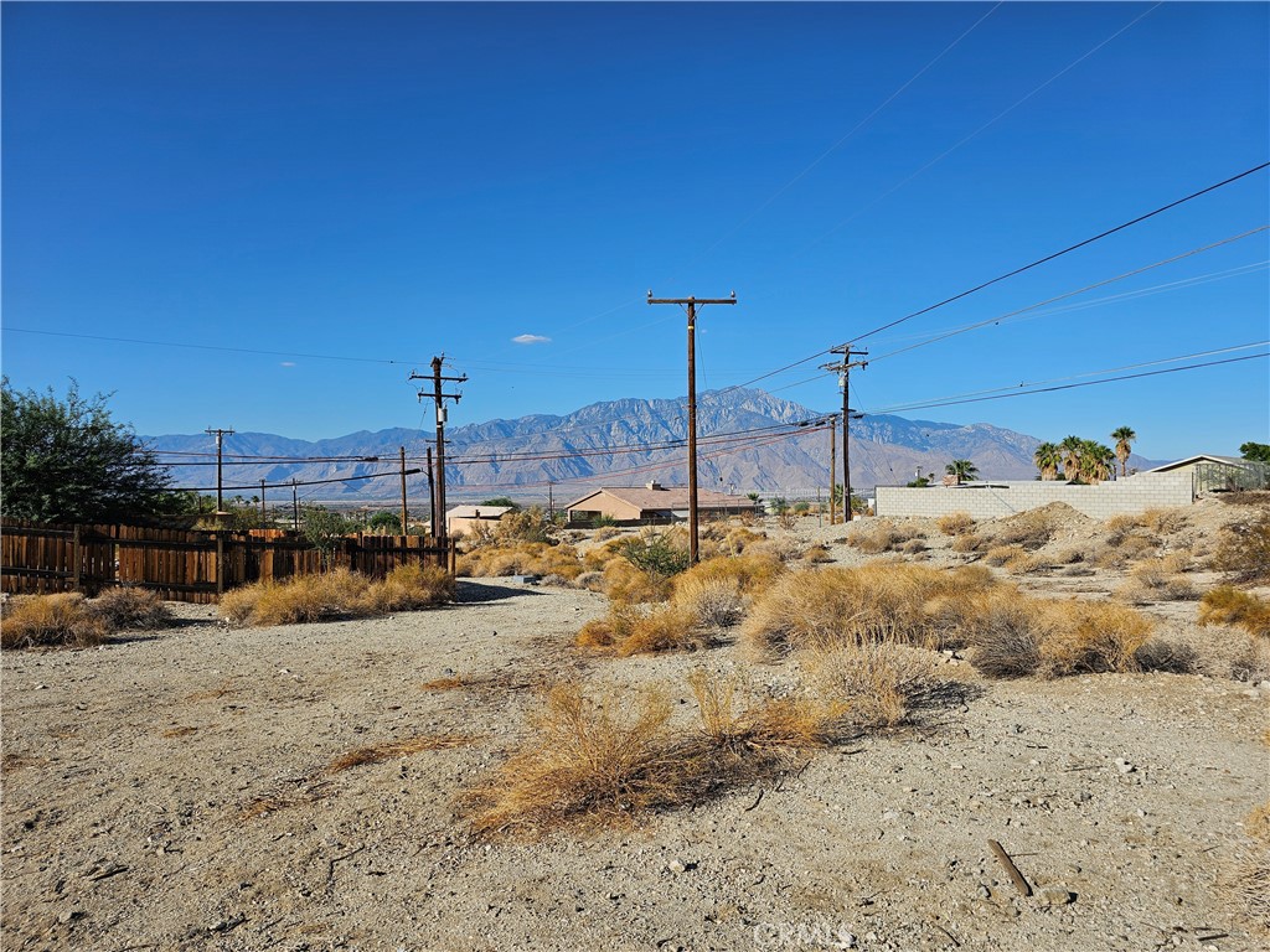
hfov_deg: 73.9
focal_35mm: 23
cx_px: 635
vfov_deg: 58.9
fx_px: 844
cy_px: 476
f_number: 1.7
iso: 12
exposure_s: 1/1636
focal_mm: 6.3
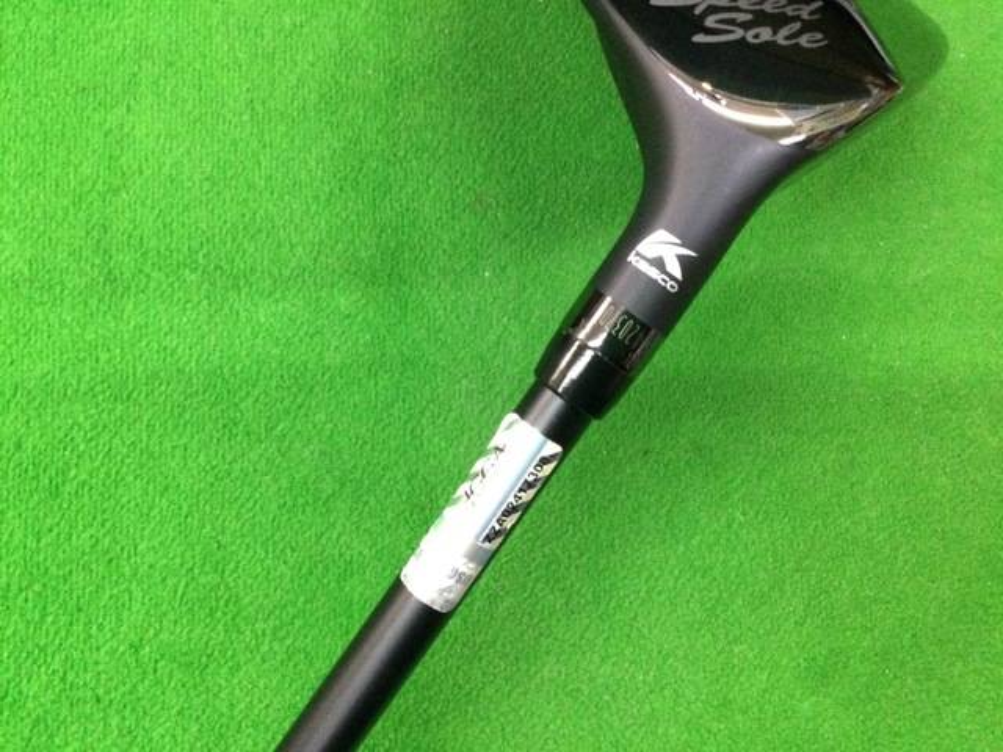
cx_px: 502
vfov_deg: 45.4
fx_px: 898
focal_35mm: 31
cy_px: 376
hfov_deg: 58.4
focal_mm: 3.3
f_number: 2.4
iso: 250
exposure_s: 1/30
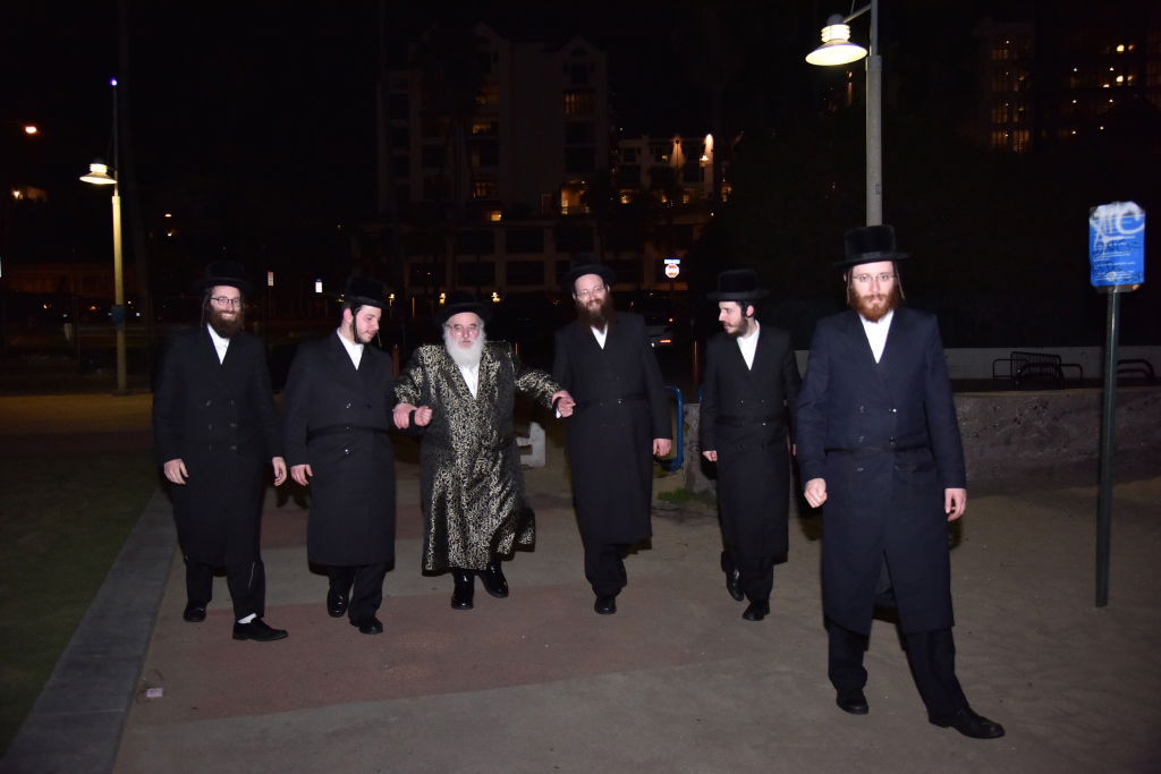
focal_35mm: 30
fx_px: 968
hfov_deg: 61.9
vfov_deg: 43.6
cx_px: 580
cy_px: 387
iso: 2000
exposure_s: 1/200
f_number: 4
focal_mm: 30
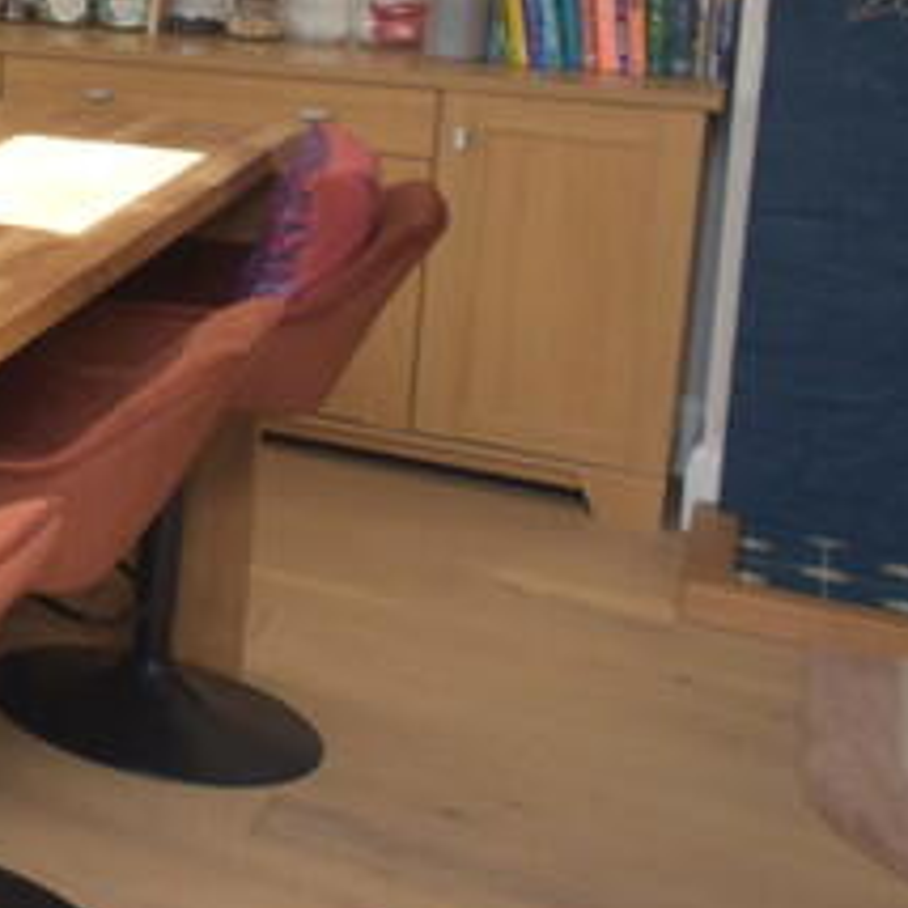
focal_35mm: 61
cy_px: 11
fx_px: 1810
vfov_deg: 26.7
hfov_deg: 17.2
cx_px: -1040
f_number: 5
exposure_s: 1/200
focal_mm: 10
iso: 450
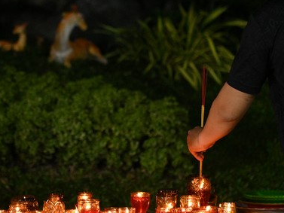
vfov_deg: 9.2
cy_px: 75
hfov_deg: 12.2
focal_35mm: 162
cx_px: 74
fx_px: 1330
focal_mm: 98
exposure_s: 1/250
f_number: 4.5
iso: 10000
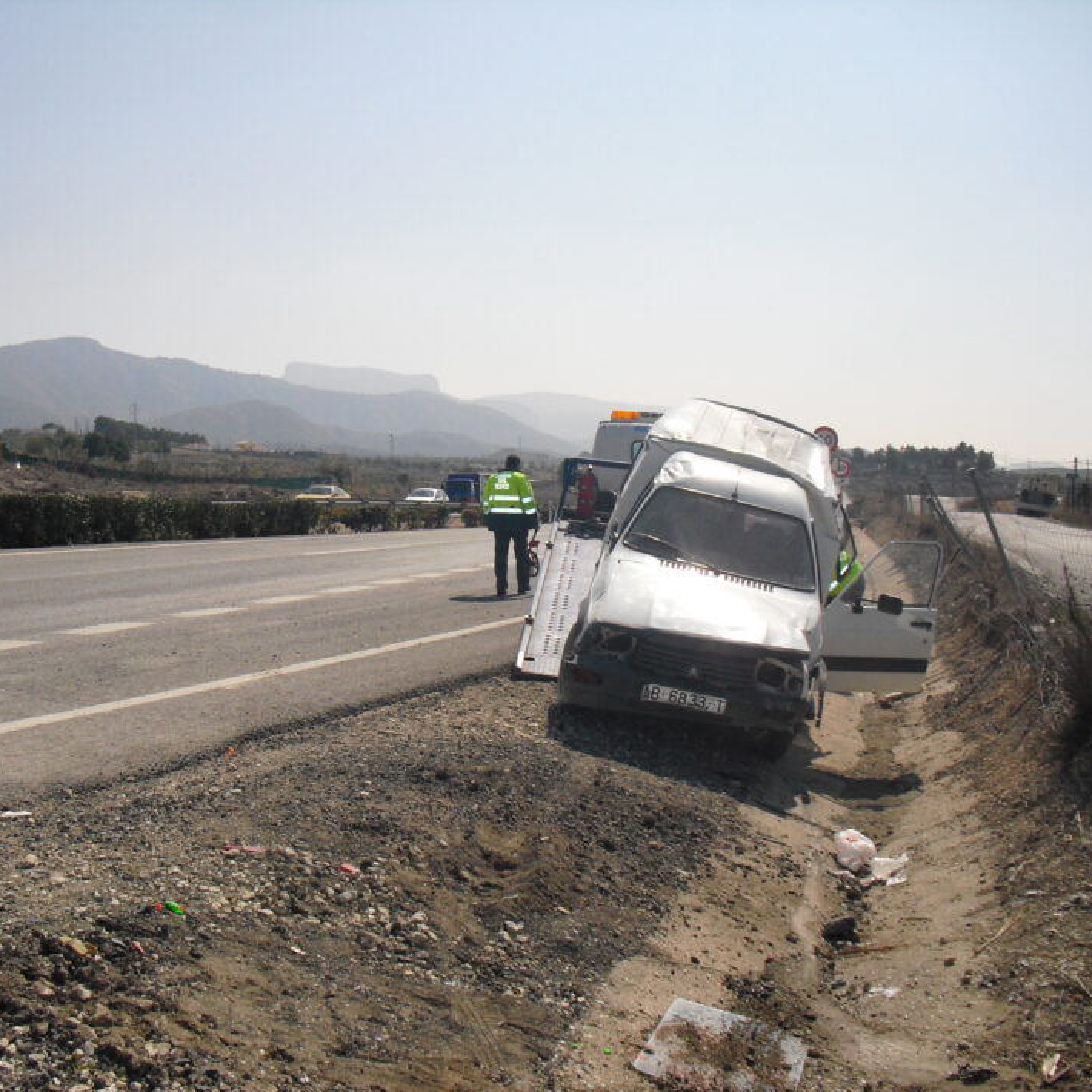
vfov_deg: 39.2
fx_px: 1535
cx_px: 435
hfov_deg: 39.0
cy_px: 552
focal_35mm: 43
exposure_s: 1/800
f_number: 7.8
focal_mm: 6.3
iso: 200
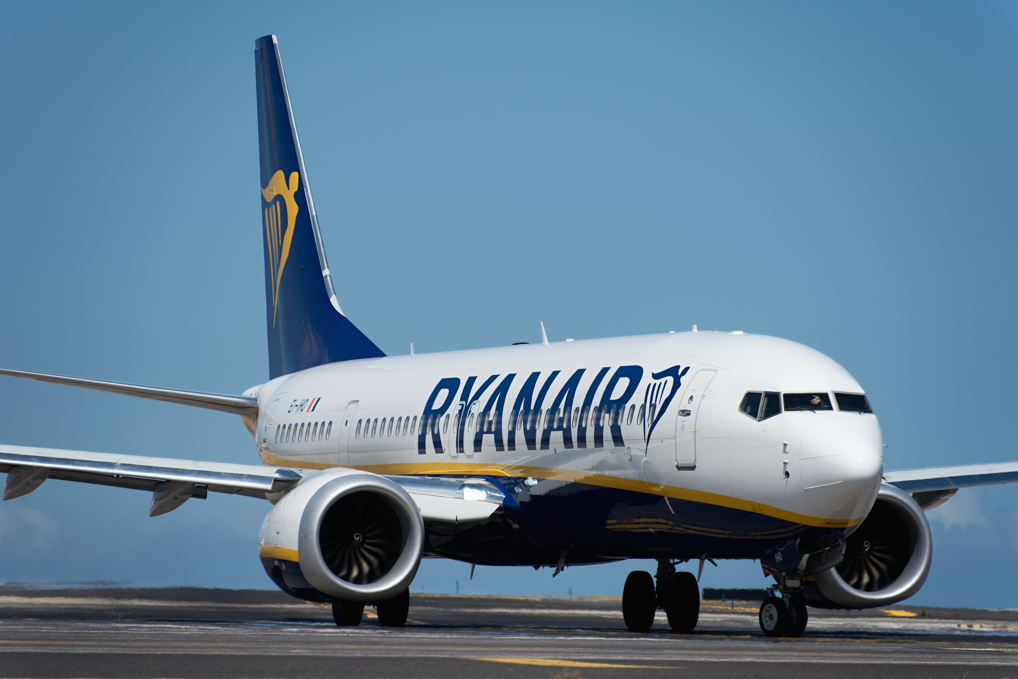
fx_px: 8486
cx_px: 509
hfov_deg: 6.9
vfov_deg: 4.6
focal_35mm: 300
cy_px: 340
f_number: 7.1
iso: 100
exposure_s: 1/800
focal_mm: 300
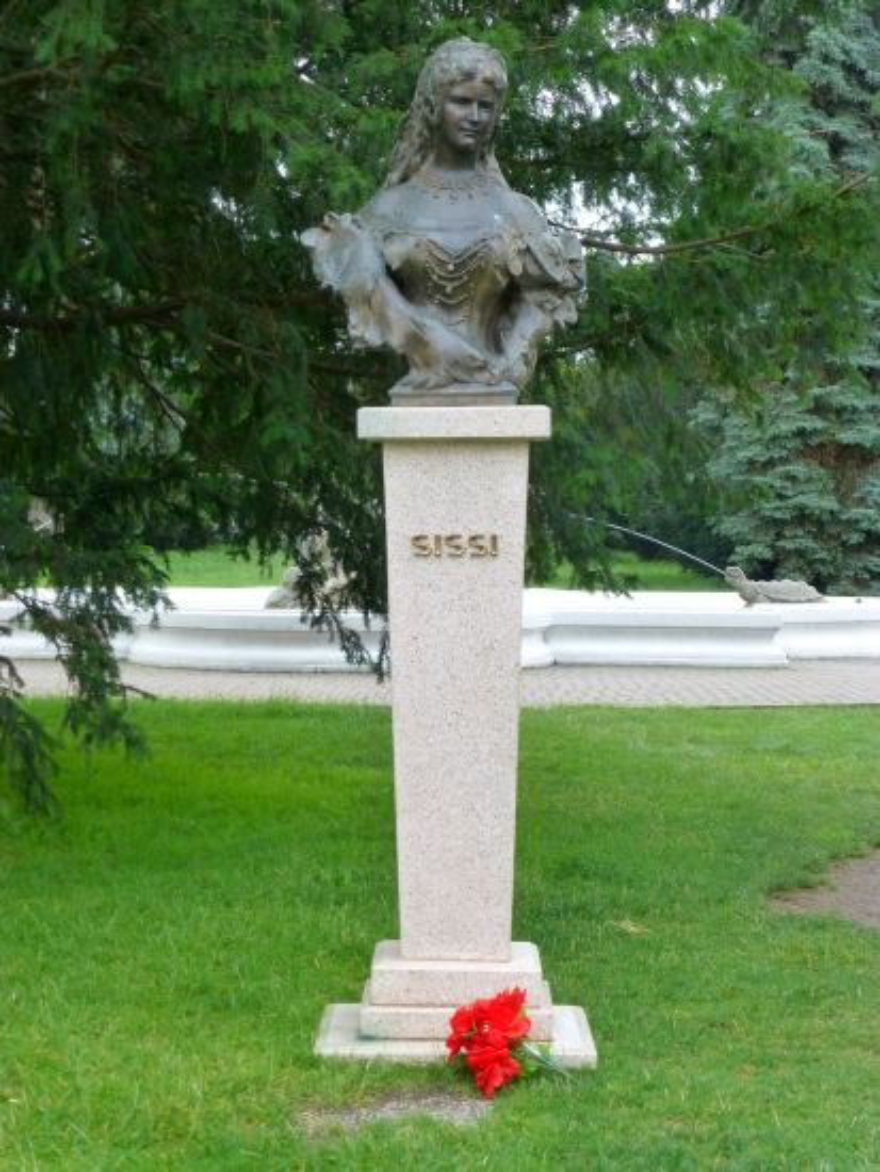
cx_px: 440
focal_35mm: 85
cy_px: 586
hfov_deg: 17.4
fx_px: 2879
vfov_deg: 23.0
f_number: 5.2
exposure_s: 1/60
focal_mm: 15.1
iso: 320
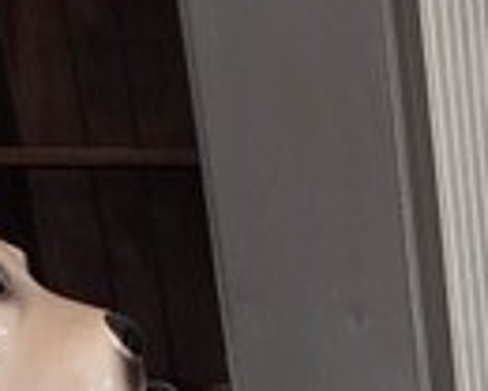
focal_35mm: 100
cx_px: 908
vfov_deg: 12.4
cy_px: 910
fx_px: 1444
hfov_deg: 15.9
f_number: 1.9
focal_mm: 2.2
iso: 250
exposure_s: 1/60
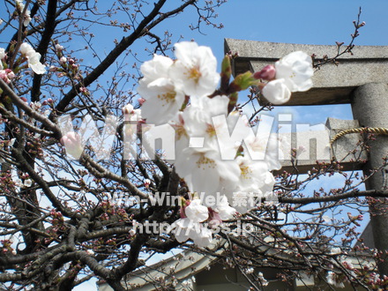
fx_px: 426
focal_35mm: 38
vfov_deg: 37.7
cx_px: 194
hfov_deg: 49.0
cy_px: 146
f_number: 5.6
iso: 64
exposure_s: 1/320
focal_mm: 6.3
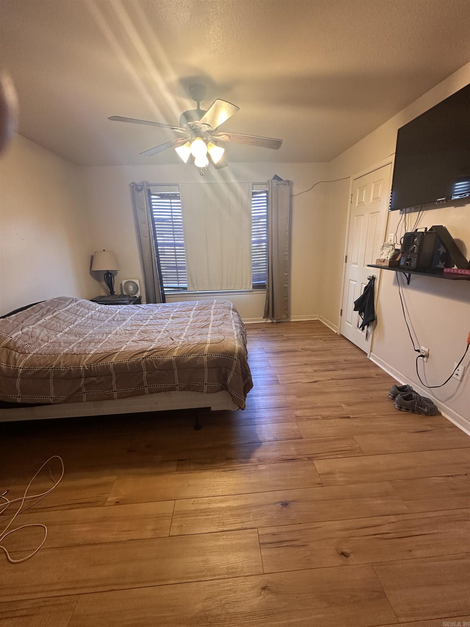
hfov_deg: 85.7
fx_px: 253
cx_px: 235
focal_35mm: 14
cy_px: 314
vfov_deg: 102.1
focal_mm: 2.22
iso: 200
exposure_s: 1/60
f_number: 2.2
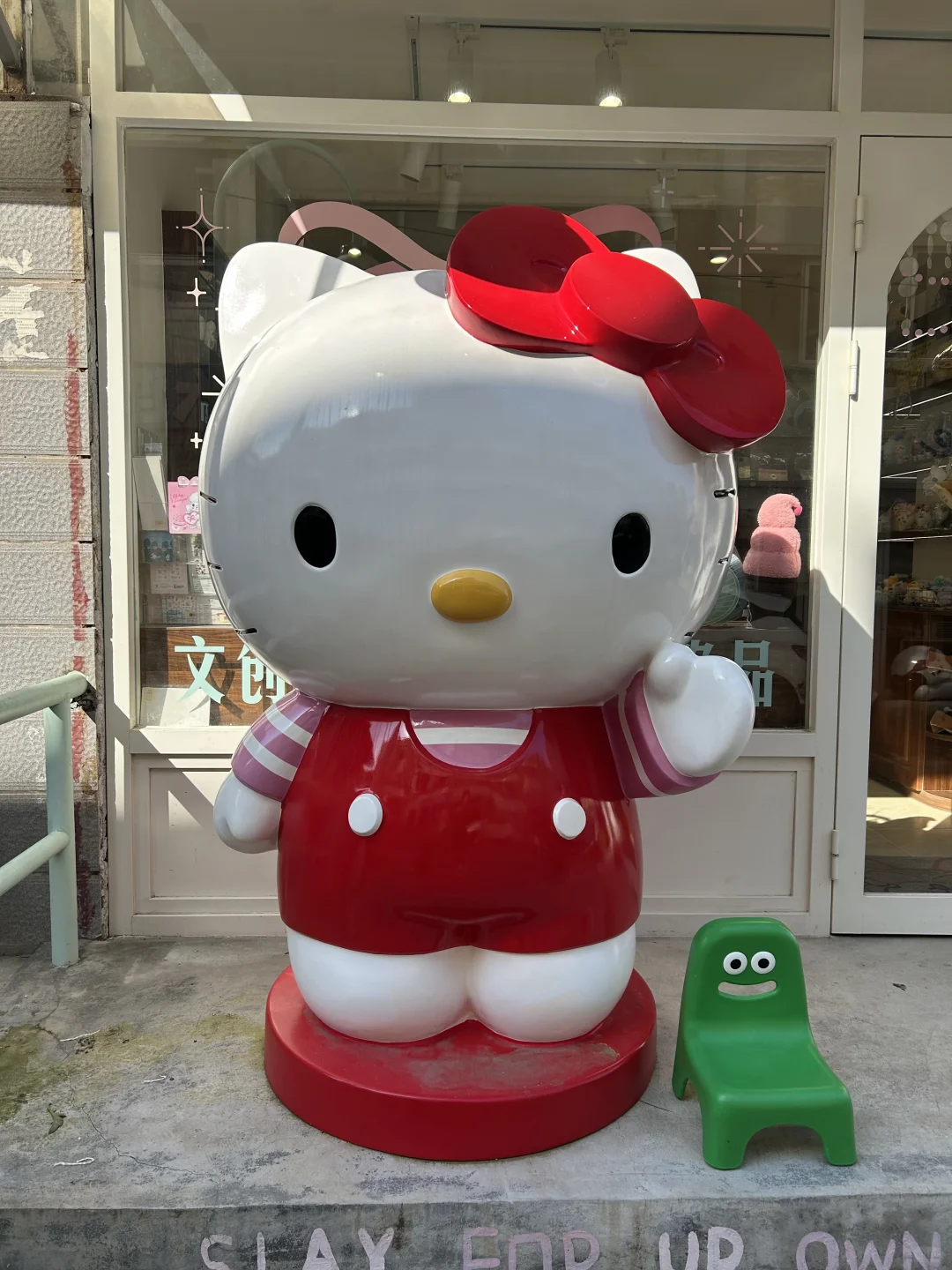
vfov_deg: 67.3
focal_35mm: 26
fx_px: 953
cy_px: 635
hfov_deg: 53.1
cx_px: 476
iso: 50
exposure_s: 1/2045
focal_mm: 5.7
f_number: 1.5
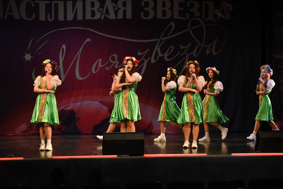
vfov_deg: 13.4
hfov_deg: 20.0
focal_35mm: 102
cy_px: 94
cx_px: 142
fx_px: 802
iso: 5000
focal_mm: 102
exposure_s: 1/640
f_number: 3.5
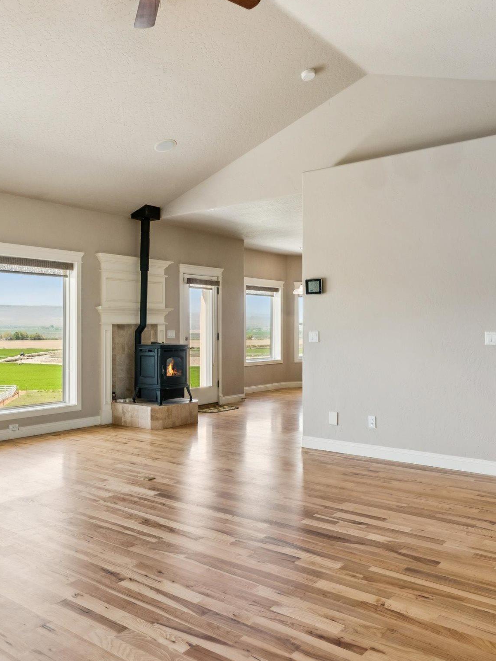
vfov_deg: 58.8
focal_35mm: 31
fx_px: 587
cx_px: 225
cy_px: 330
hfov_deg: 45.7
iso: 400
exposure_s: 1/30
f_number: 13
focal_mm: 15.9
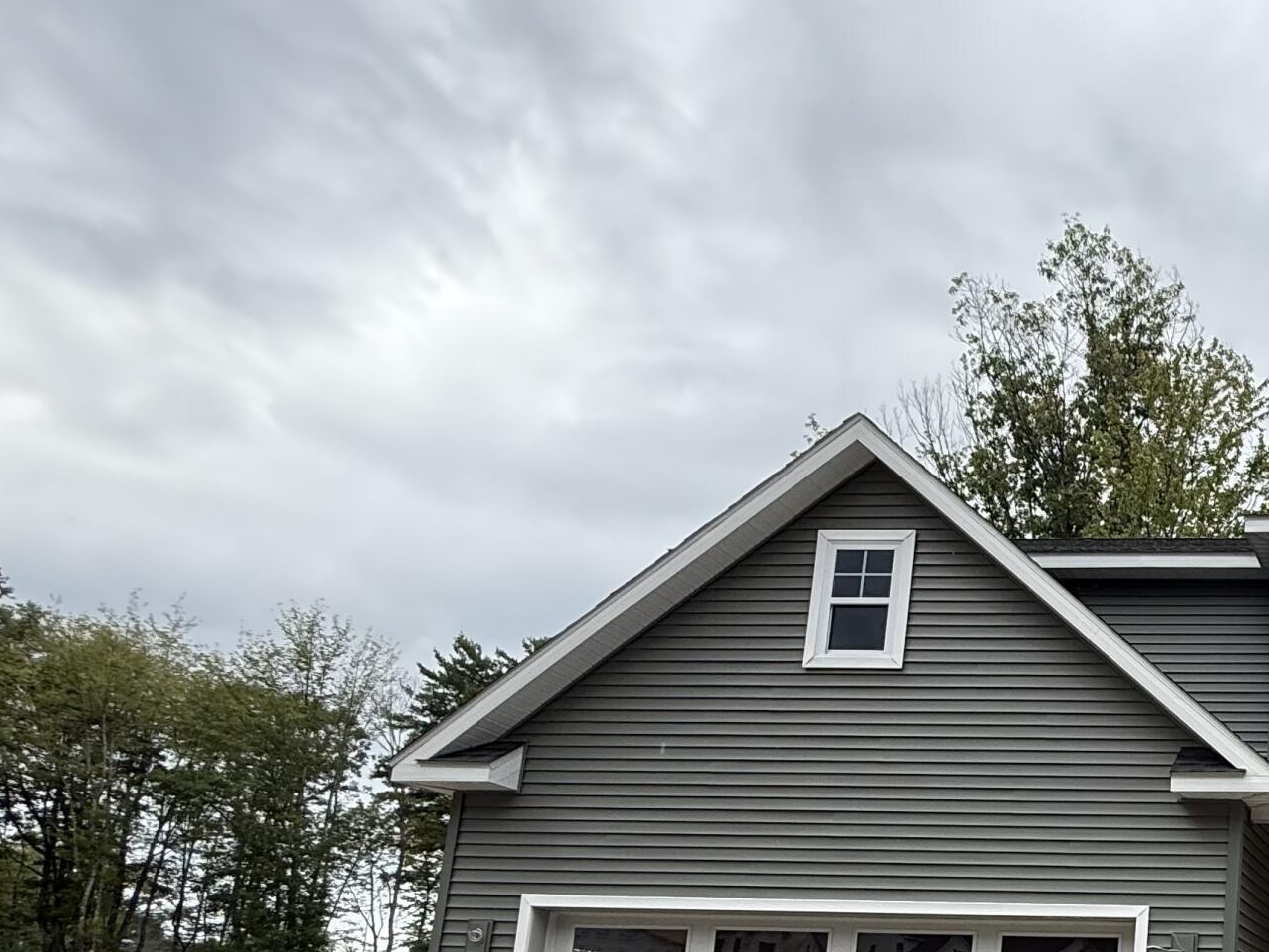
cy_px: 895
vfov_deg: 39.2
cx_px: 1452
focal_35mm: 33
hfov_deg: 41.6
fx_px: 1210
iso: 64
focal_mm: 2.22
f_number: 2.2
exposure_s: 1/955
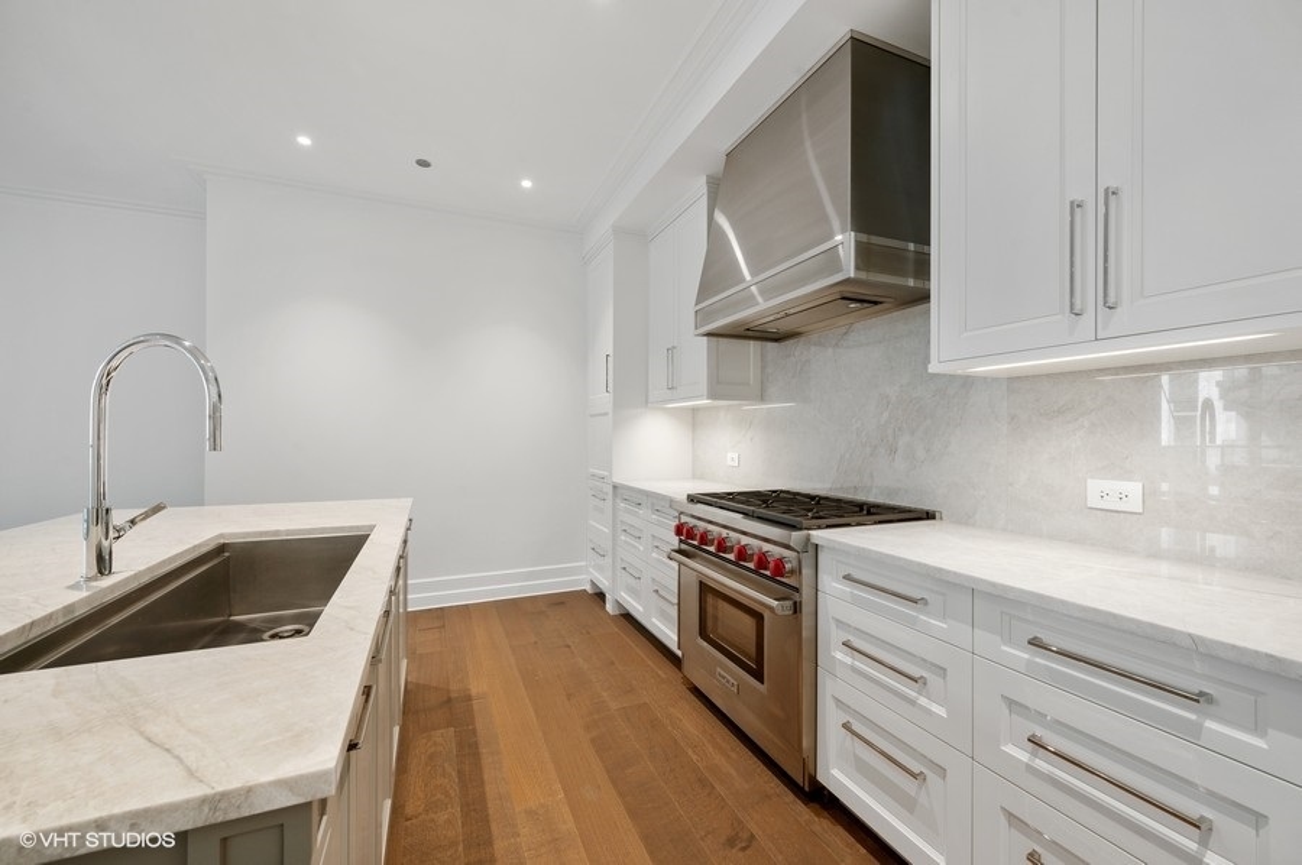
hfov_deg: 104.3
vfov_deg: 81.1
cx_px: 651
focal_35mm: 14
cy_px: 432
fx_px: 506
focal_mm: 14
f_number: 8
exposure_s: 1/3
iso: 400
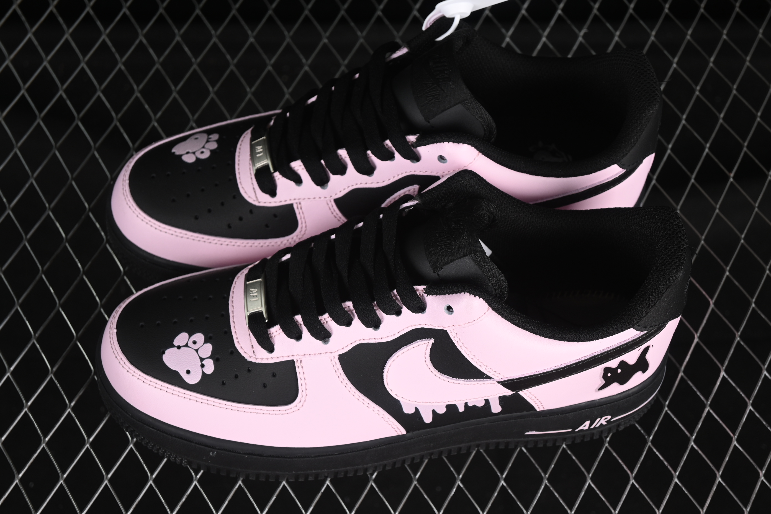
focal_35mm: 75
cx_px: 386
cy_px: 257
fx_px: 1606
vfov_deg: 18.2
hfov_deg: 27.0
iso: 160
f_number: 6.3
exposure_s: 1/60
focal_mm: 50
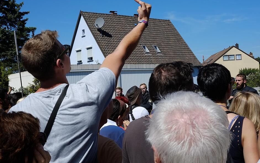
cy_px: 70
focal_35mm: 48
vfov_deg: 26.9
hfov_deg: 41.8
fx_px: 340
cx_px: 123
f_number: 11
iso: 200
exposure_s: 1/280
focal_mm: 27
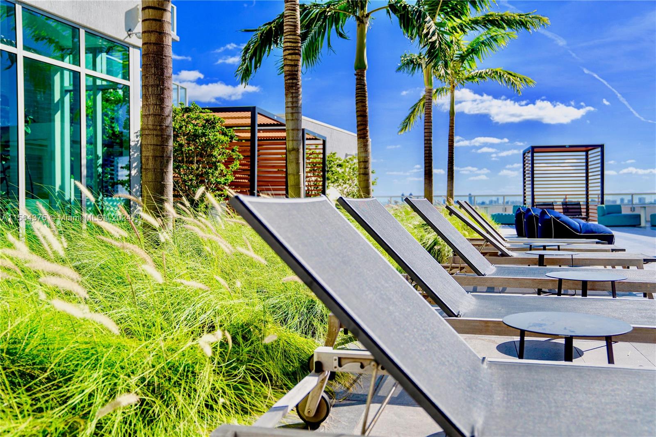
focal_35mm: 32
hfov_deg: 58.7
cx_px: 328
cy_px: 218
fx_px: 583
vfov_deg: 41.1
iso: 100
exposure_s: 1/3000
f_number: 3.5
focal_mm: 32
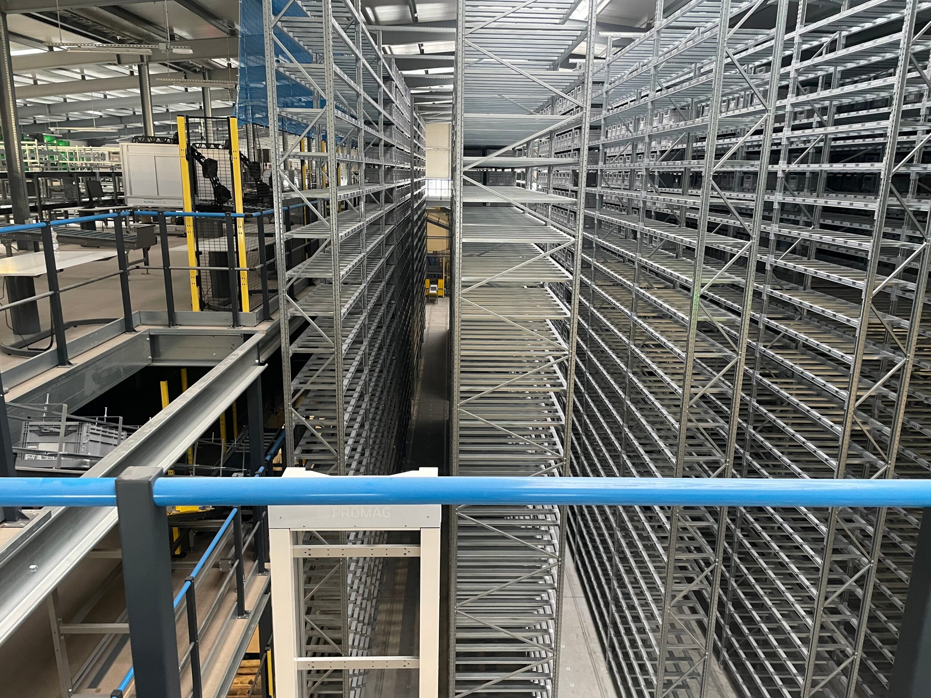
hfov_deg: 67.3
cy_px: 349
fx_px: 699
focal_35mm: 26
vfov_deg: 53.1
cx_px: 466
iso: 400
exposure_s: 1/50
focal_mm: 4.2
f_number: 1.6
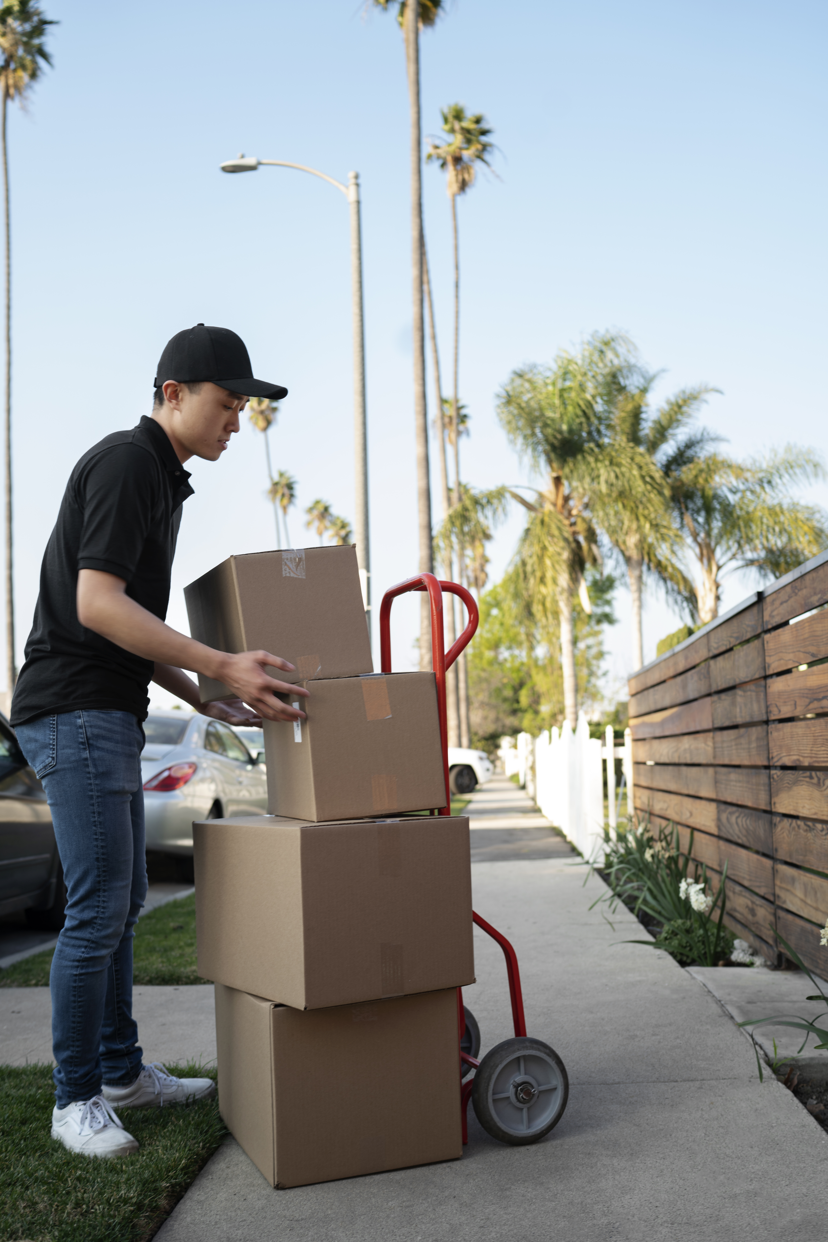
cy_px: 621
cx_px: 414
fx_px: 1207
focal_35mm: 35
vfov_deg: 54.4
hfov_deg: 37.9
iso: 64
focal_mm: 35
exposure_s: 1/160
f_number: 3.2
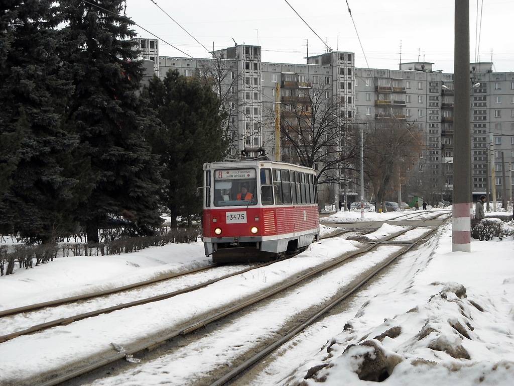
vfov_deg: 14.1
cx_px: 257
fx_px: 1559
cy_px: 193
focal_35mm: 105
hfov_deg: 18.7
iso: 64
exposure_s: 1/148
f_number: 4.7
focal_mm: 17.1
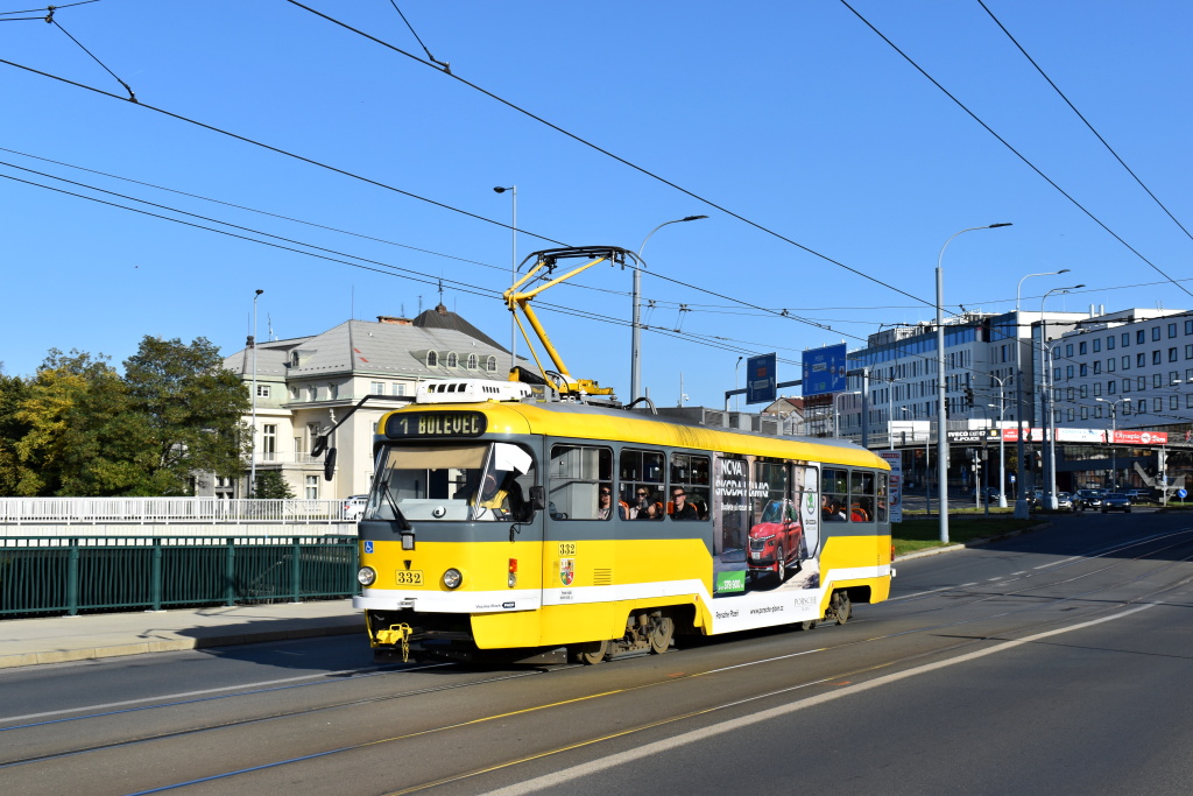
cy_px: 398
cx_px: 596
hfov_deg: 38.9
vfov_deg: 26.5
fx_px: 1690
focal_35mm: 51
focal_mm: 34
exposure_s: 1/400
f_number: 10
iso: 200
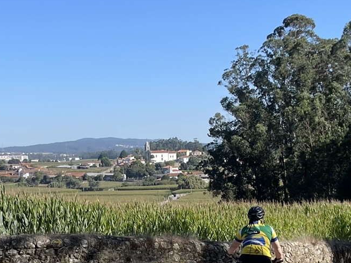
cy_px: 185
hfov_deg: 25.0
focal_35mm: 78
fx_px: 791
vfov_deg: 18.8
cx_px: 181
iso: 32
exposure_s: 1/2387
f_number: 1.6
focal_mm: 5.1
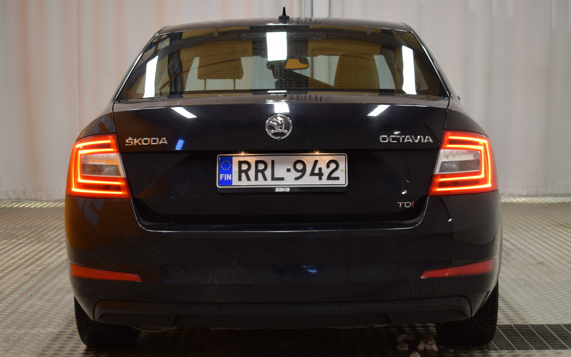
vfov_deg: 17.6
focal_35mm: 74
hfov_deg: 27.8
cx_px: 285
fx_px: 1152
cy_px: 179
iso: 100
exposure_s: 1/6
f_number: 5.3
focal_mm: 48
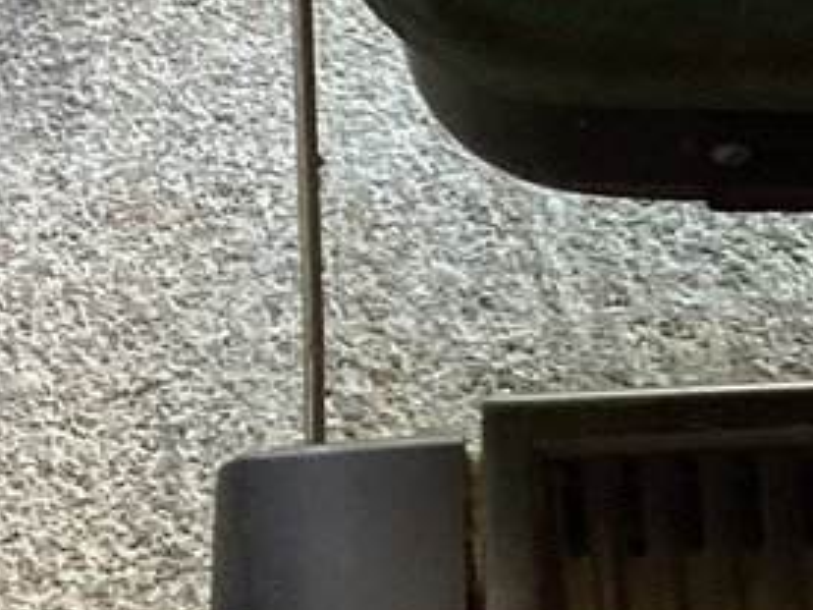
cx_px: 1159
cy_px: 390
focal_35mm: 170
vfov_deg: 8.7
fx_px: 3993
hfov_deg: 11.2
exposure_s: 1/60
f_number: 2.4
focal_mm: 3.3
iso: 160
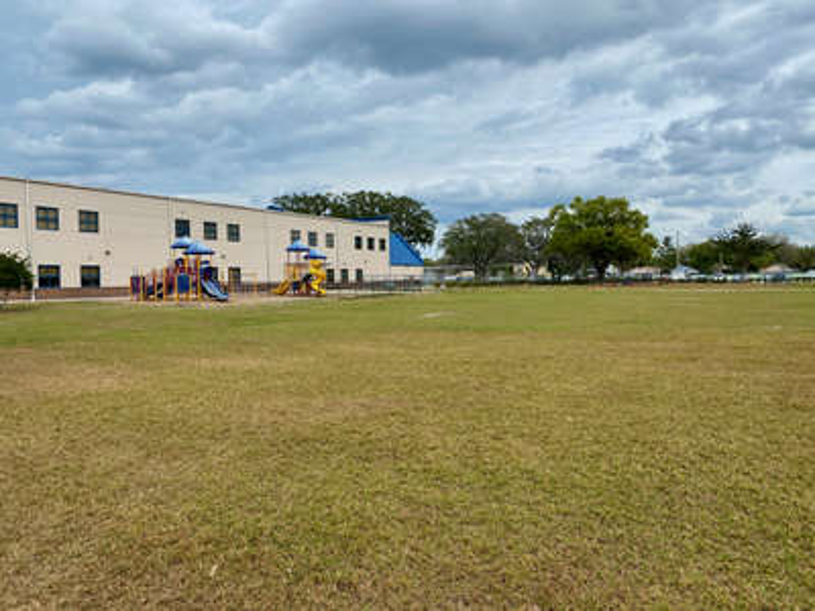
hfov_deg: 67.3
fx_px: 612
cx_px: 408
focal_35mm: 26
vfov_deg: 53.1
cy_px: 306
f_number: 1.8
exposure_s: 1/1965
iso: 32
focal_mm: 4.25
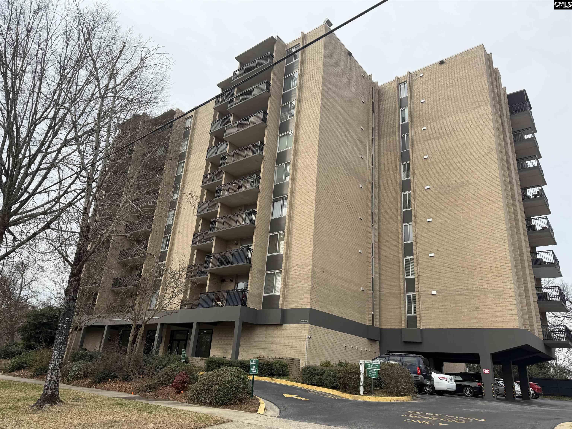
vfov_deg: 56.8
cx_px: 286
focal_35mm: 24
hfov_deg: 71.6
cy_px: 214
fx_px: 397
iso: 80
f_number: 1.78
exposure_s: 1/2801
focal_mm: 6.76
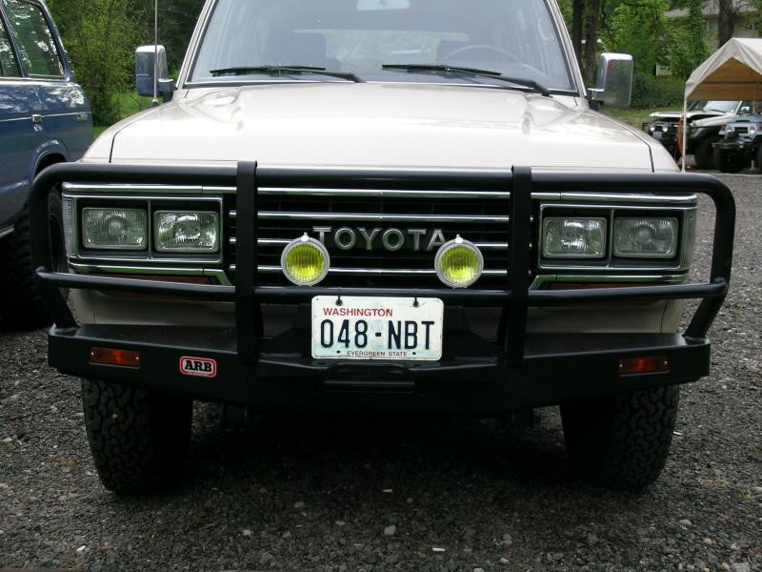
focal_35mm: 50
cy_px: 286
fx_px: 1101
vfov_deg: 29.1
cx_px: 381
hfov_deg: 38.2
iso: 50
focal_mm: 10.3
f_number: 4.3
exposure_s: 1/73.2
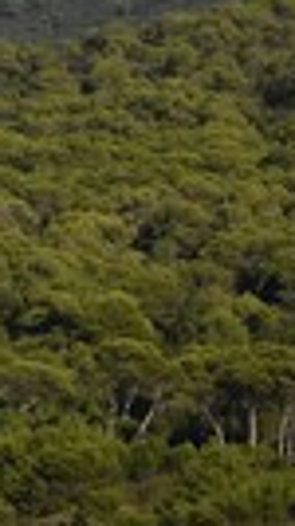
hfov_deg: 2.0
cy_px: 616
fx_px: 7691
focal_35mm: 551
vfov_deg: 3.9
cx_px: -2356
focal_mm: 44
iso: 200
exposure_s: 1/250
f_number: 14
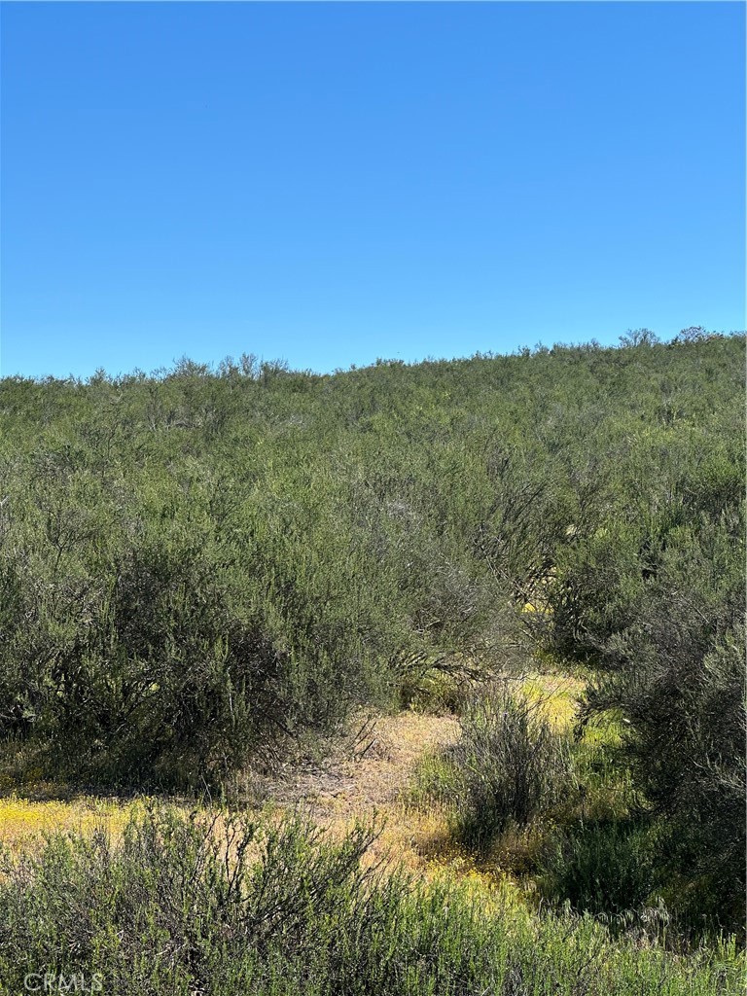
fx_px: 2216
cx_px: 374
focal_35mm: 77
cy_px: 498
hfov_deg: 19.1
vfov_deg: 25.3
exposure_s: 1/541
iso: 32
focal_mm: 9
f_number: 2.8
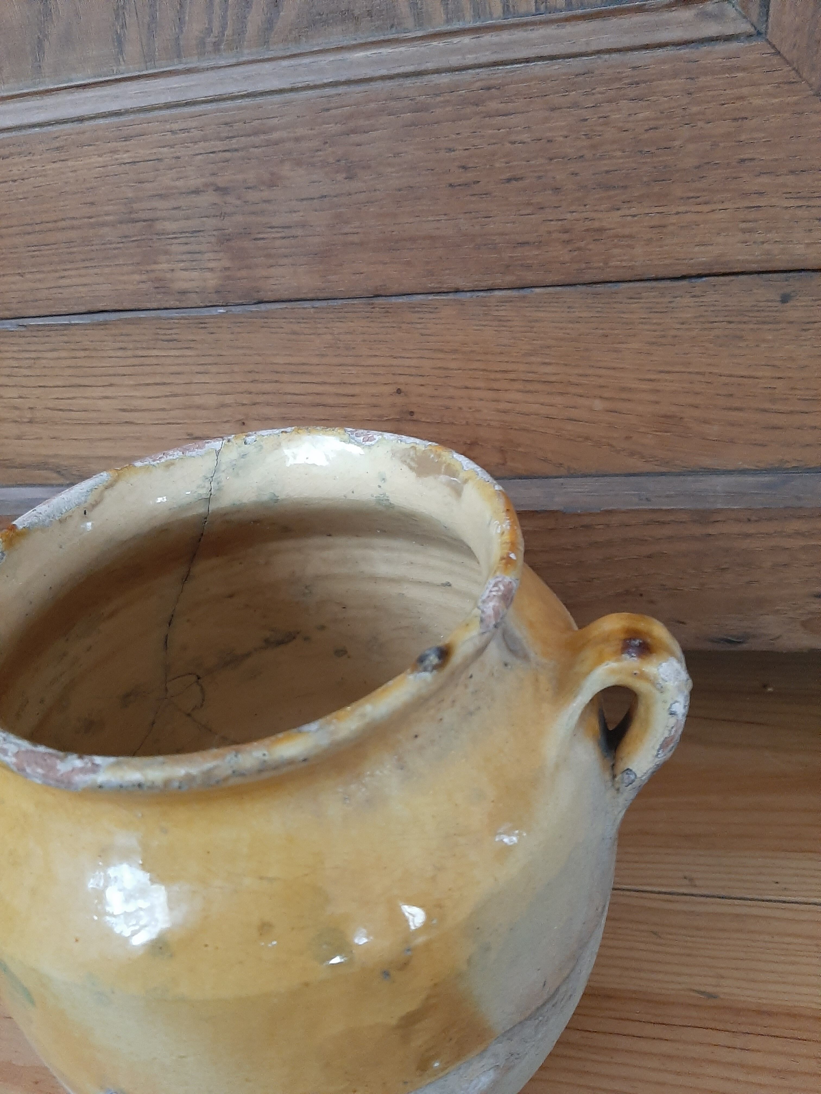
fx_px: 822
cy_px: 547
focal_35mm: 26
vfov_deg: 67.3
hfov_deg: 53.1
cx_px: 410
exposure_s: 1/25
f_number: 1.7
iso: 320
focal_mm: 3.93
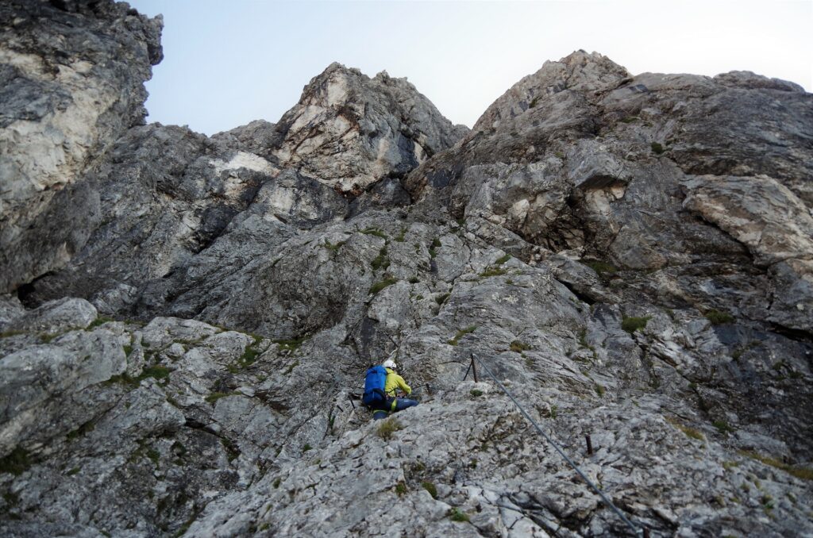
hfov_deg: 67.5
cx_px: 406
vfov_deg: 47.7
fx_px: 608
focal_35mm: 27
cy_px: 269
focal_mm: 18
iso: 400
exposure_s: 1/500
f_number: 4
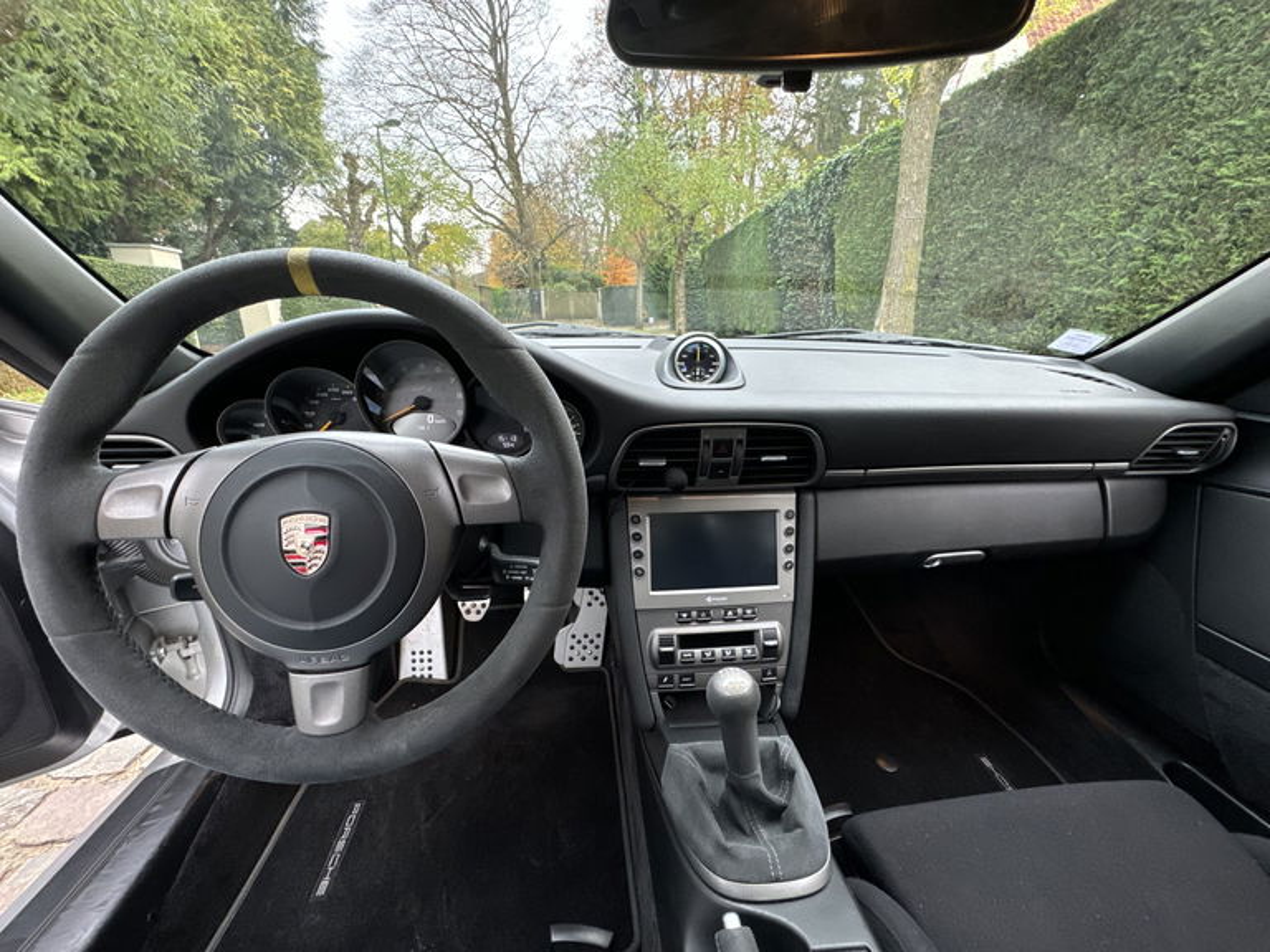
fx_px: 514
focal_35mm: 14
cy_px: 476
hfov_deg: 102.1
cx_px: 635
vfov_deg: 85.7
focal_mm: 2.22
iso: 320
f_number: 2.2
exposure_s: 1/65
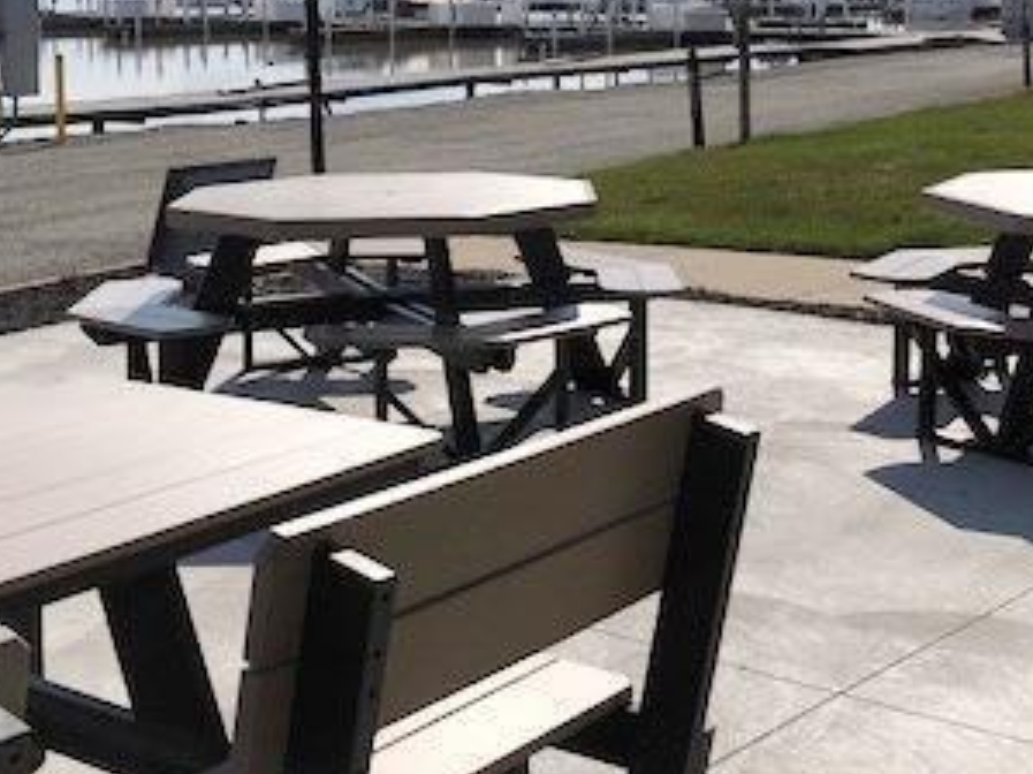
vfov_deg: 23.8
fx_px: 1790
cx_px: 470
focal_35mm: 60
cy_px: 90
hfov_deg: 32.2
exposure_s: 1/6024
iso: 20
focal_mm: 3.99
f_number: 1.8
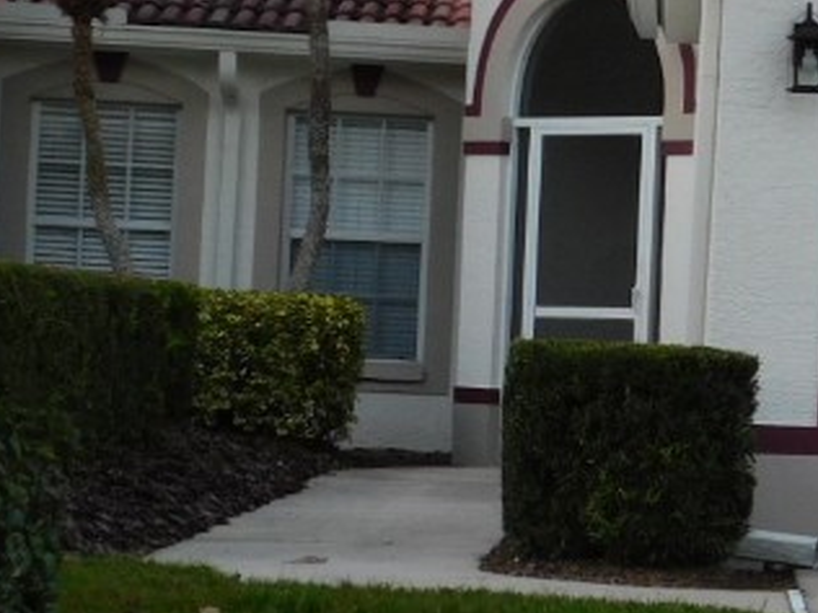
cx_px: 1289
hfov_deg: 12.7
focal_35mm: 146
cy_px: 305
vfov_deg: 10.2
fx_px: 3450
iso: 125
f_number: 3.7
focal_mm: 8
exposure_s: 1/40
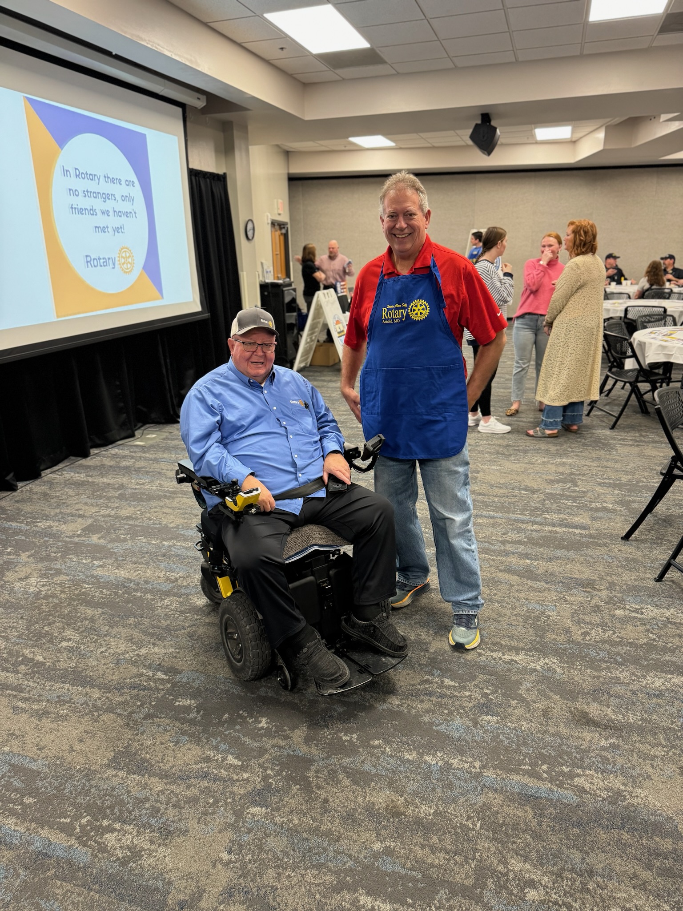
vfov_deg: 71.6
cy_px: 456
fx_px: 631
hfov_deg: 56.8
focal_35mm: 24
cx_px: 342
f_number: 1.78
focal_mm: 6.76
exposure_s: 1/60
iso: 250
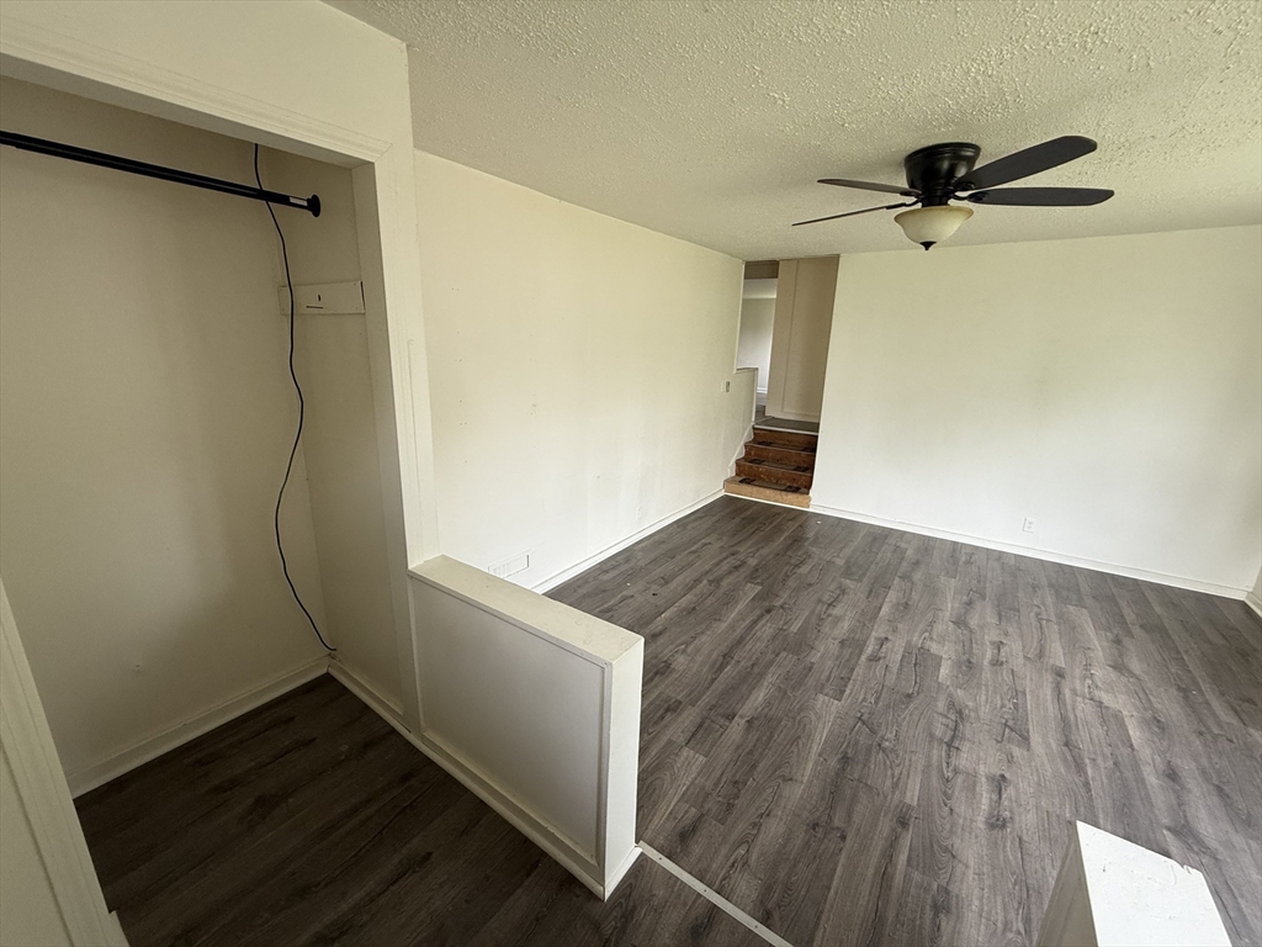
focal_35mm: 14
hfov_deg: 102.1
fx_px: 510
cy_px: 474
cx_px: 631
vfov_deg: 85.7
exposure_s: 1/99
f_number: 2.2
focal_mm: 2.22
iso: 160
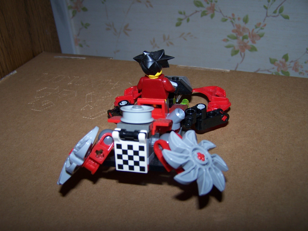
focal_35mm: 38
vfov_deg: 37.7
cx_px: 154
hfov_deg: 49.0
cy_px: 116
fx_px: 338
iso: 80
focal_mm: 6.3
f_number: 2.8
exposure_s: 1/60
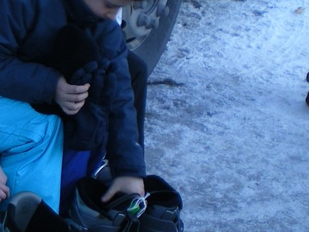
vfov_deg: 12.2
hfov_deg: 15.4
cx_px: -103
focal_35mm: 121
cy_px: 100
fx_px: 1079
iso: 64
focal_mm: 6.3
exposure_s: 1/50
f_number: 3.1
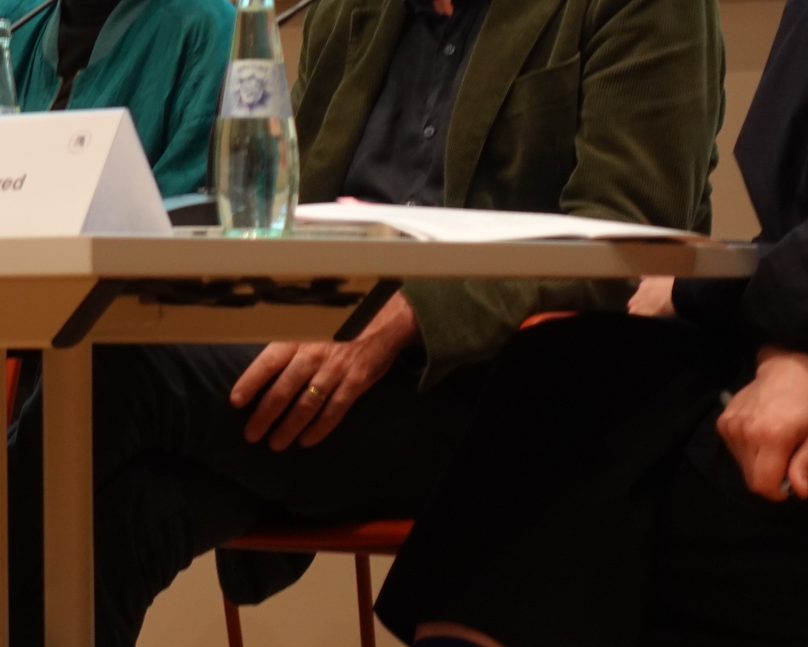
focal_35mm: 163
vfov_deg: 9.4
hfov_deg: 11.6
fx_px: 3898
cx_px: -104
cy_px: 79
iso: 500
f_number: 2.8
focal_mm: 25.05
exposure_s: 1/80
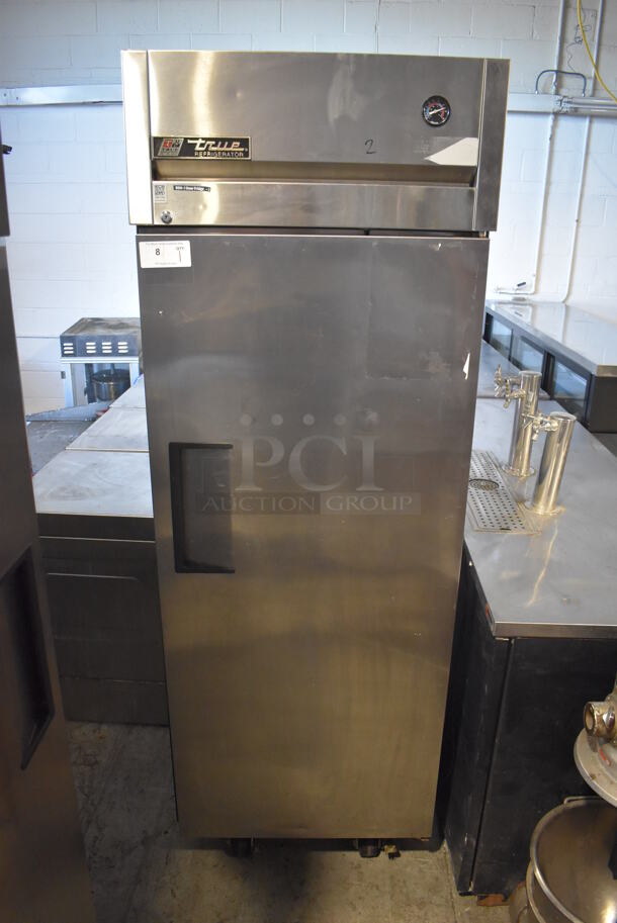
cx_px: 308
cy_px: 462
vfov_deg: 67.3
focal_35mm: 27
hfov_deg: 48.0
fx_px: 693
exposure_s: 1/125
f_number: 3.5
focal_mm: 18
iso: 3600
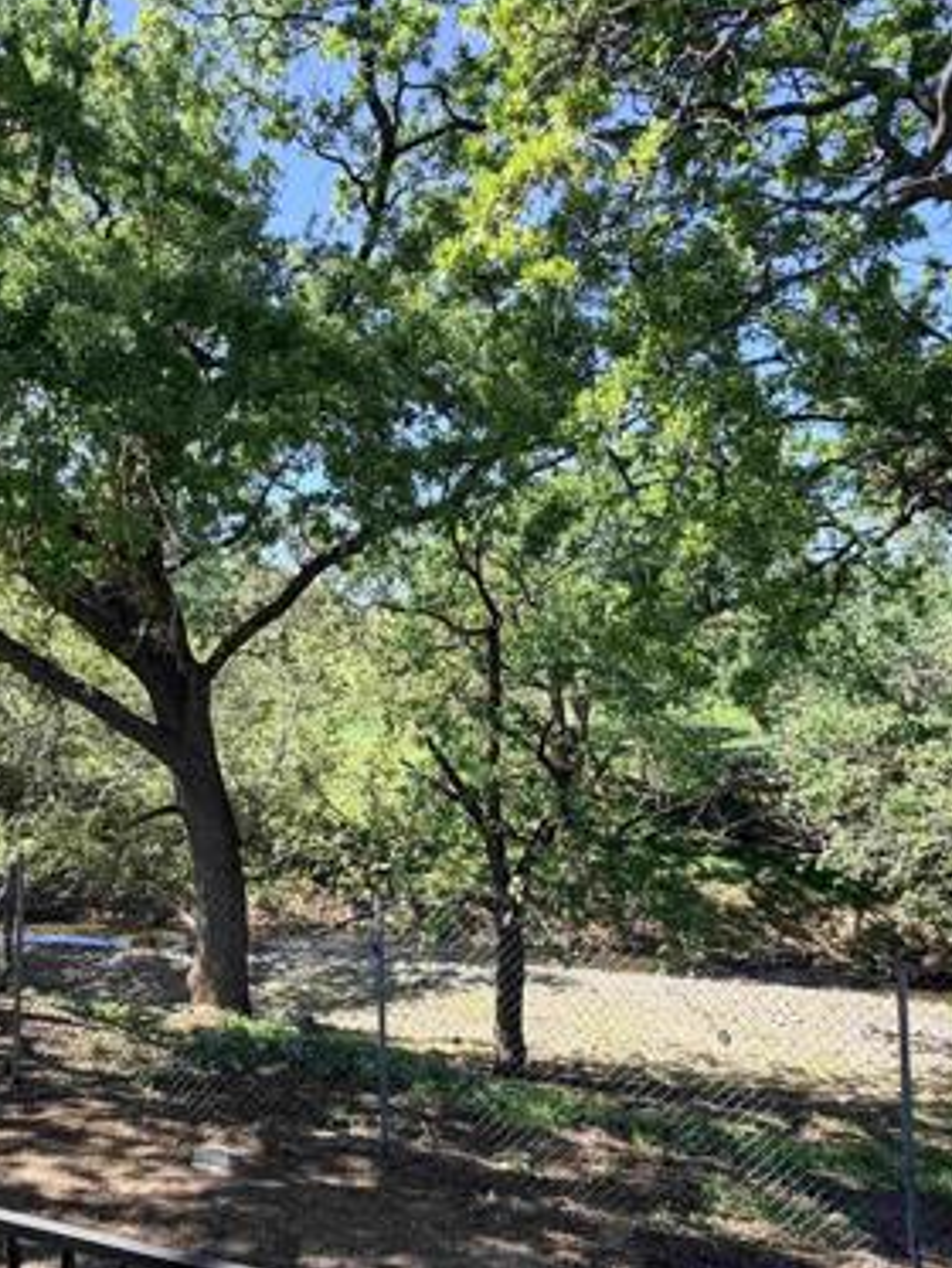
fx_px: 880
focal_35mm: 24
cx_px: 357
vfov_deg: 71.6
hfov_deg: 56.2
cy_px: 649
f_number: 2.2
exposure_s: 1/502
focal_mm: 2.22
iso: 64
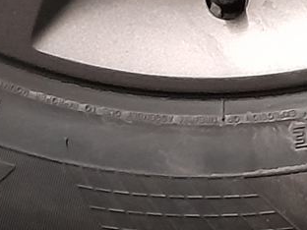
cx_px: 255
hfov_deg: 12.0
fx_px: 1454
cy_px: -462
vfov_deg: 7.8
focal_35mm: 164
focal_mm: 4.6
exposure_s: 1/20
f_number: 2
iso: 640
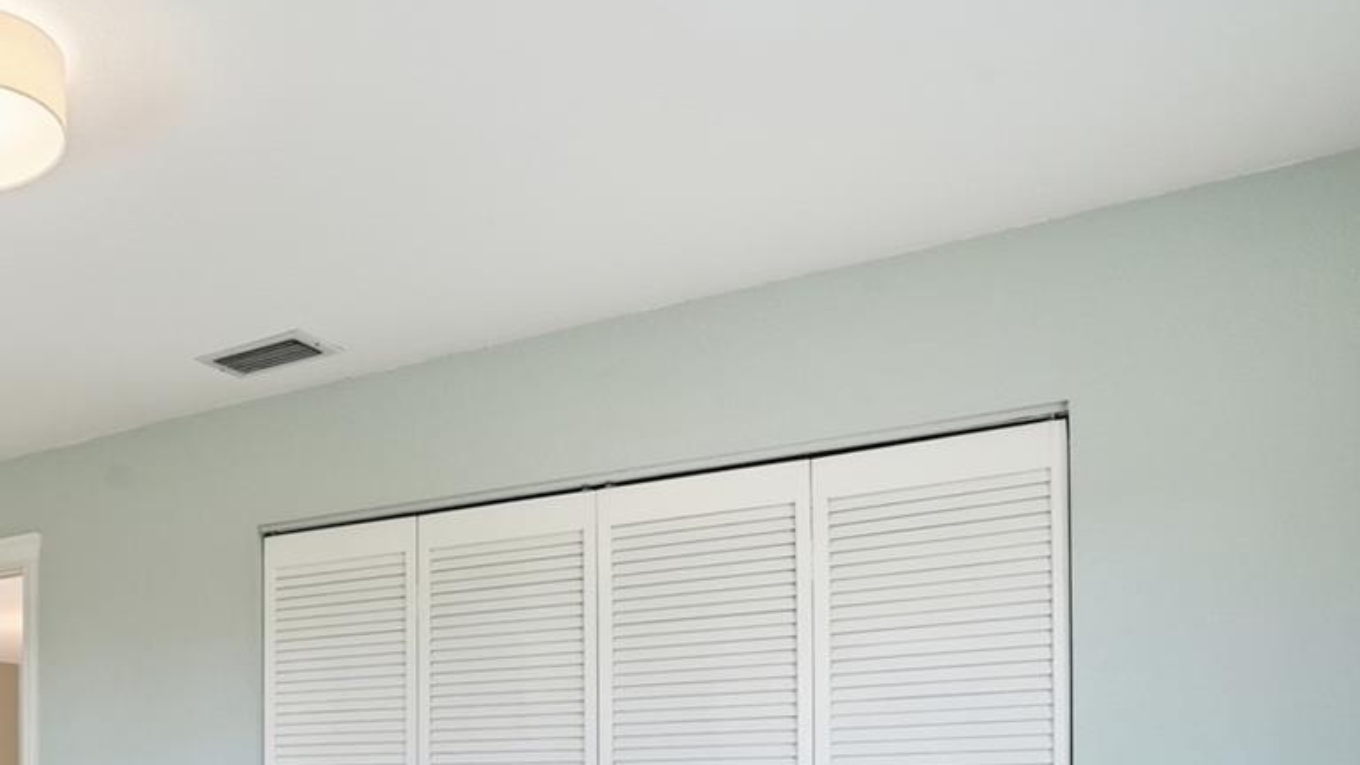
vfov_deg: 30.6
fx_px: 1262
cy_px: 816
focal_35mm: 35
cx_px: 85
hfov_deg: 49.1
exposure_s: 1/80
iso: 200
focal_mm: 16
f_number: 9
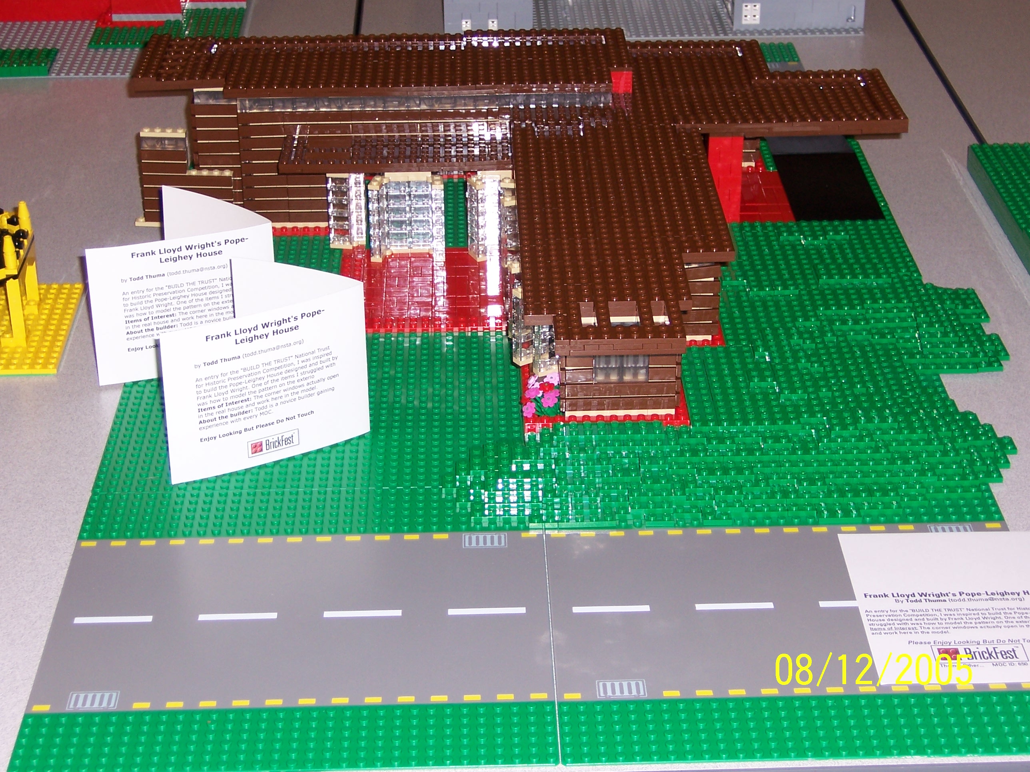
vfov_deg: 20.2
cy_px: 386
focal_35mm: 73
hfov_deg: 26.7
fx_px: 2172
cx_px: 515
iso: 80
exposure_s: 1/90
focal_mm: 12.1
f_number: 4.3
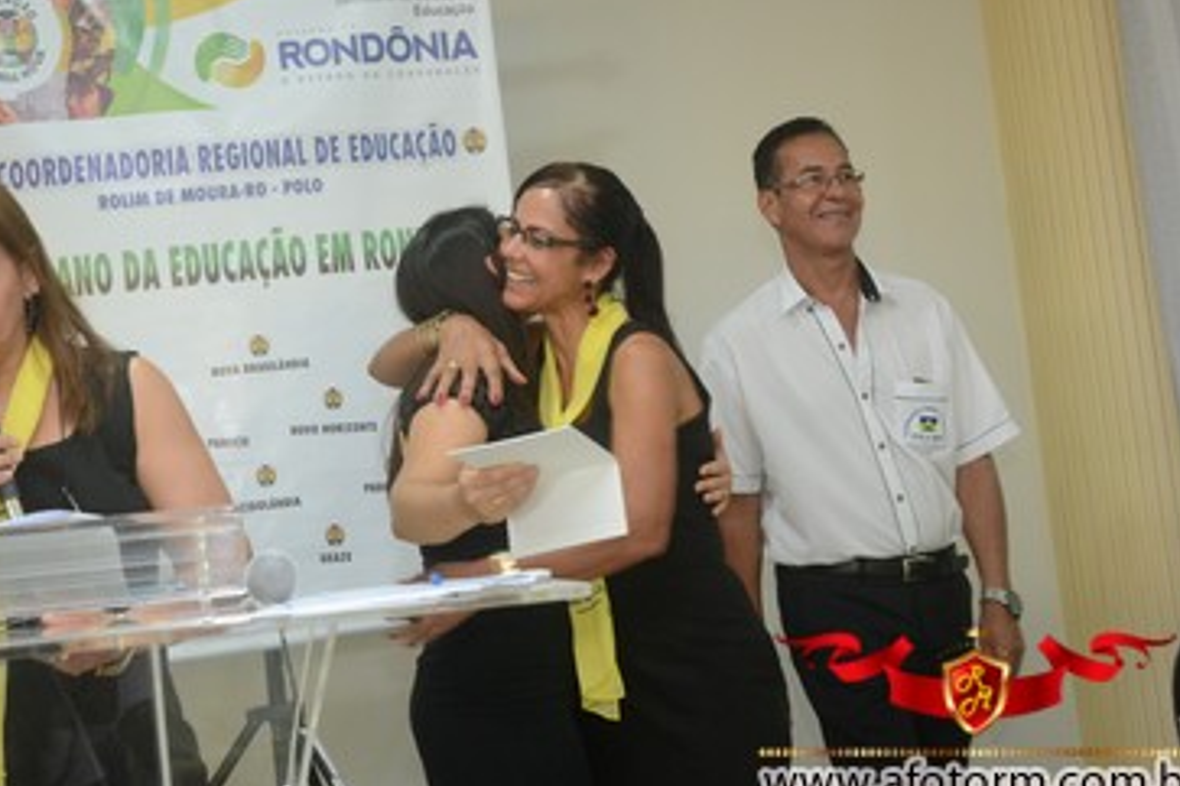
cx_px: 488
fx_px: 1888
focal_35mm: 58
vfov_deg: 23.5
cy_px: 351
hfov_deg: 34.6
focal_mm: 31
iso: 1600
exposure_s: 1/80
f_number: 4
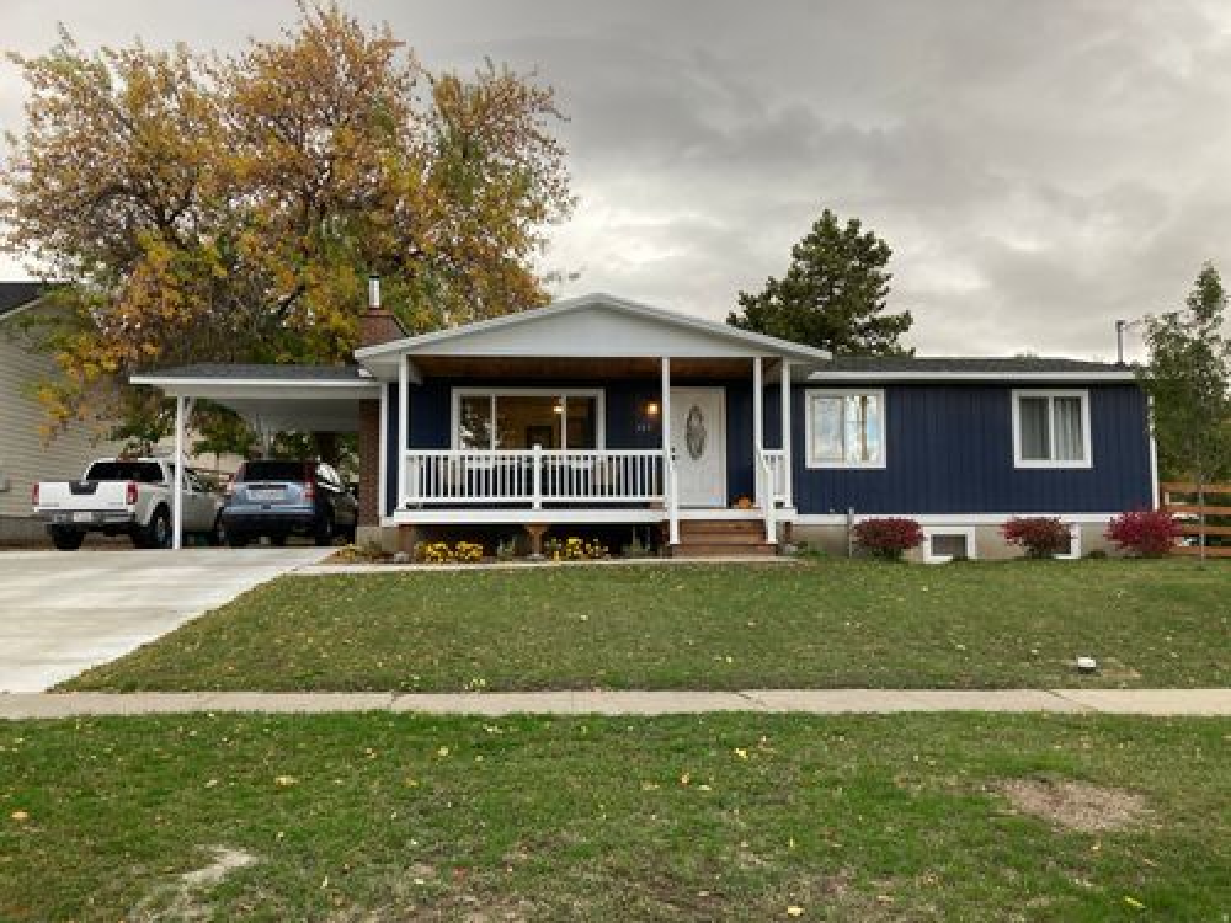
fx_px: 996
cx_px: 616
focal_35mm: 28
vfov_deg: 49.7
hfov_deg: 63.4
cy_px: 462
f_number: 1.8
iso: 50
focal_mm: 3.99
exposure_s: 1/121
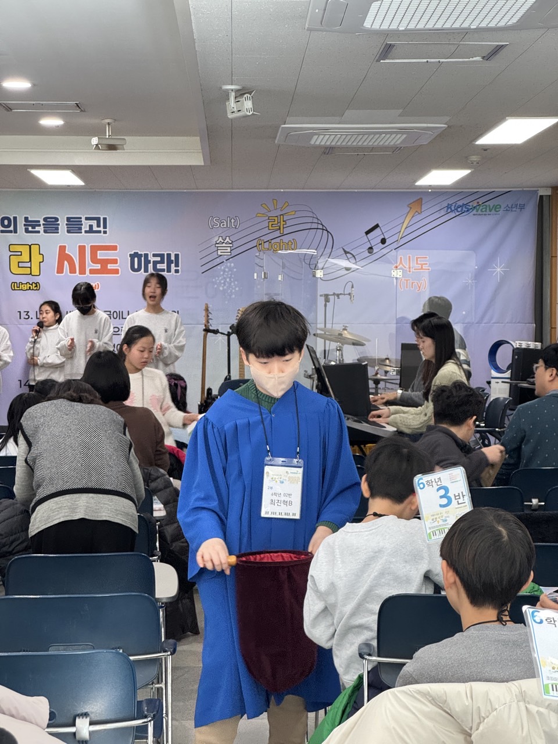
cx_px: 279
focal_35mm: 77
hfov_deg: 19.1
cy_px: 372
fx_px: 1655
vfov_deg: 25.3
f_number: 2.8
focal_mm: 9
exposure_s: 1/60
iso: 250
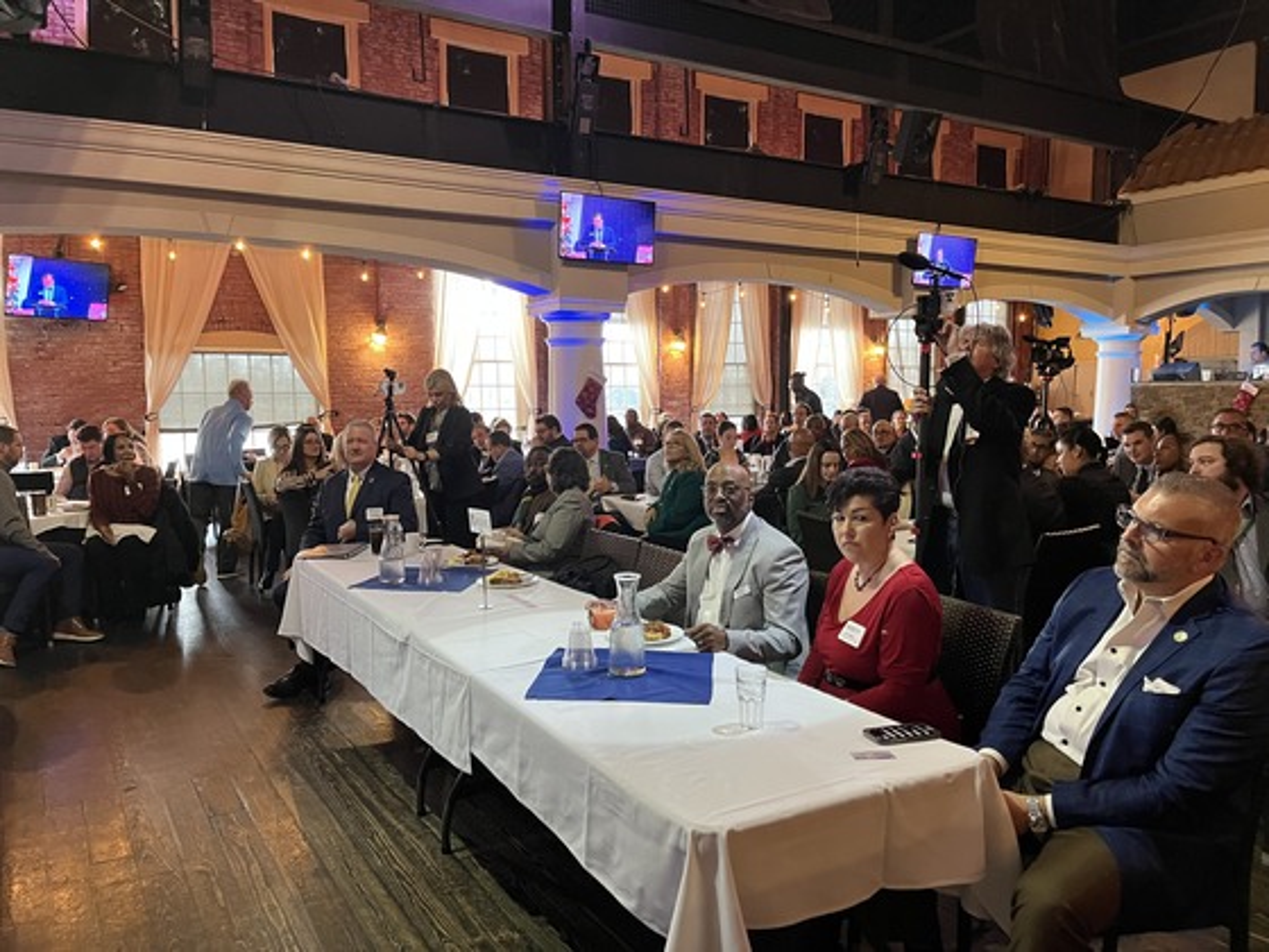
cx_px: 634
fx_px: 953
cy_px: 476
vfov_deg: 53.1
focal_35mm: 26
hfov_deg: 67.3
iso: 640
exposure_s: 1/40
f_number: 1.6
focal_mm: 5.1
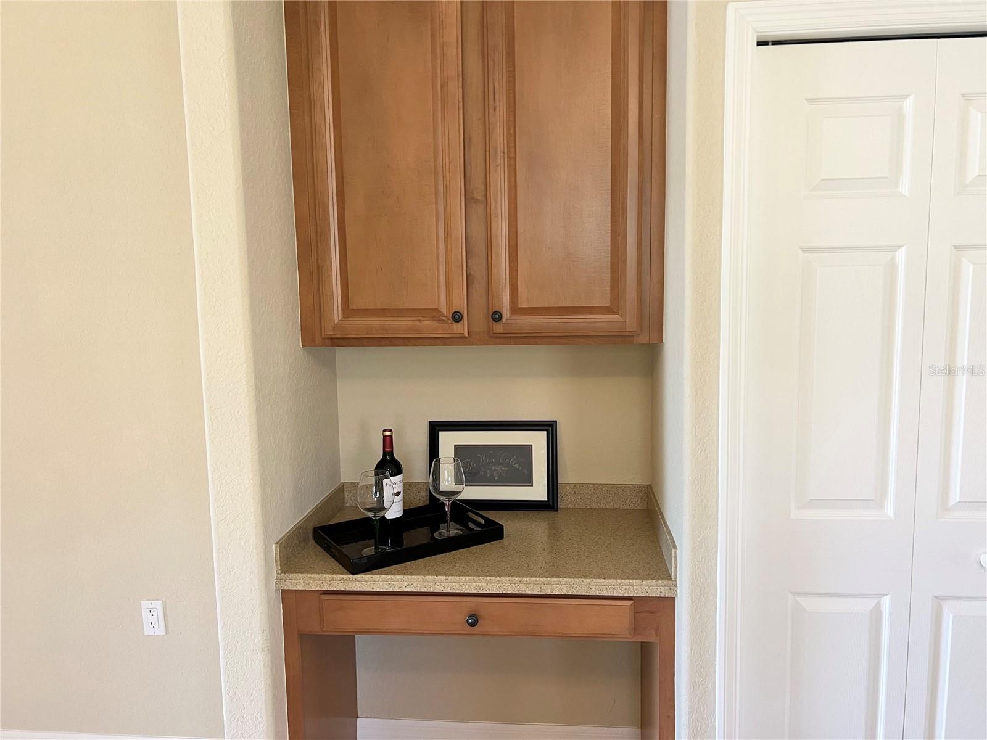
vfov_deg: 53.1
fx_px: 741
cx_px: 494
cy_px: 370
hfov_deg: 67.3
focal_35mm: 26
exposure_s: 1/60
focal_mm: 5.7
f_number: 1.5
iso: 125
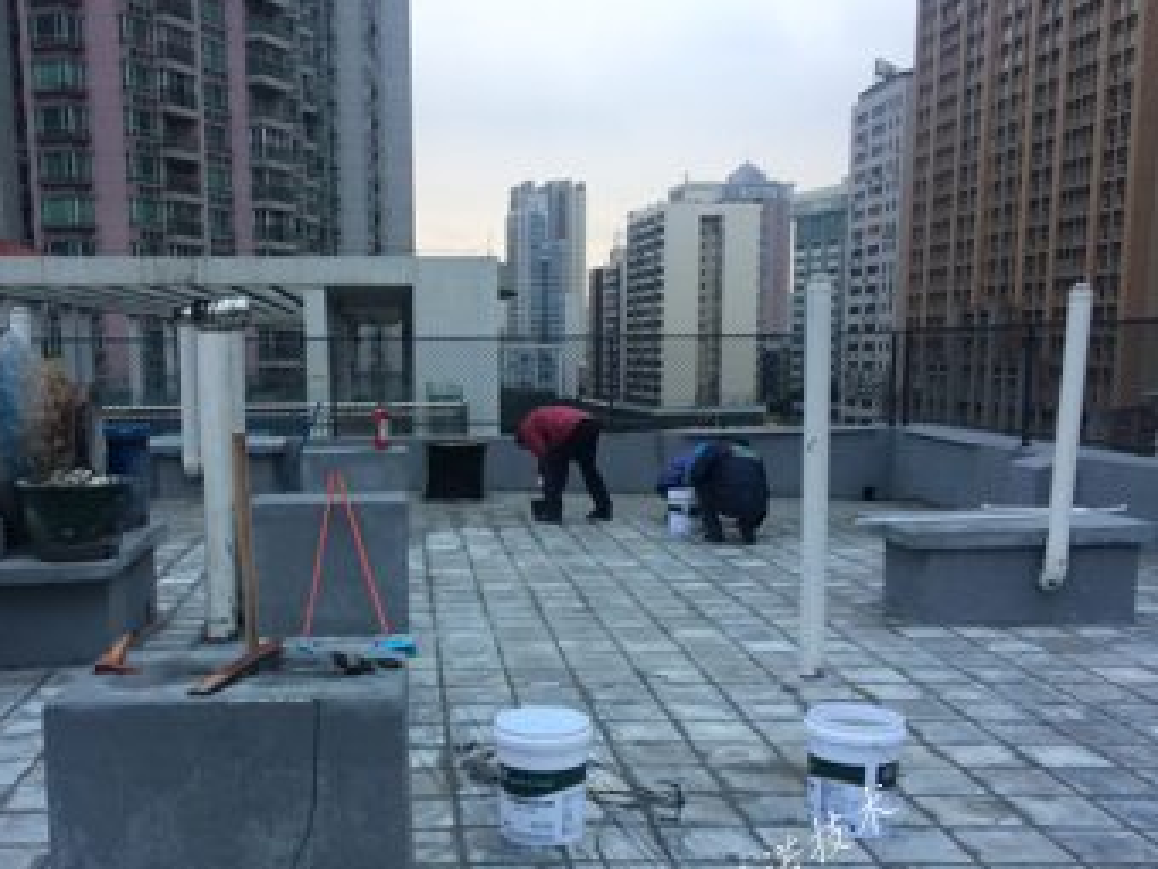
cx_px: 477
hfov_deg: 45.6
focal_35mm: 41
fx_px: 1372
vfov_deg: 34.8
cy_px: 579
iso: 40
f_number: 2.2
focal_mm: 4.15
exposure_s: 1/60
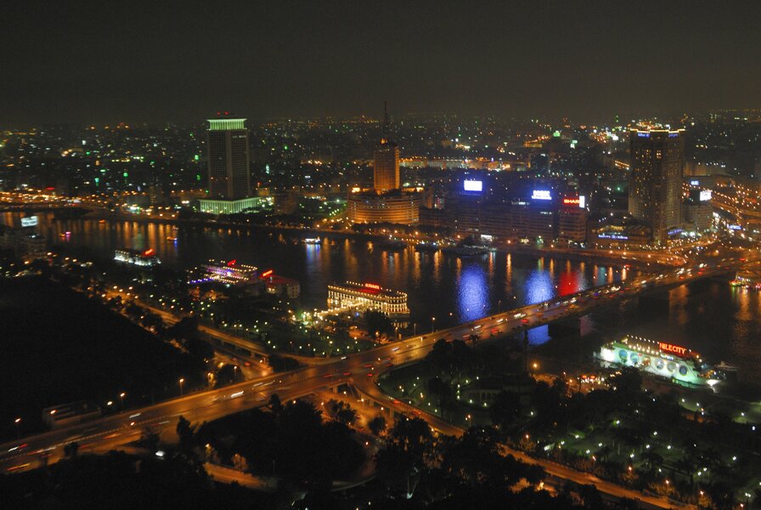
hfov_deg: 53.1
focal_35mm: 36
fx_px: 762
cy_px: 255
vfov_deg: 37.0
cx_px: 380
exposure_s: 1/3
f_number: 5
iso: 400
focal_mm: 24
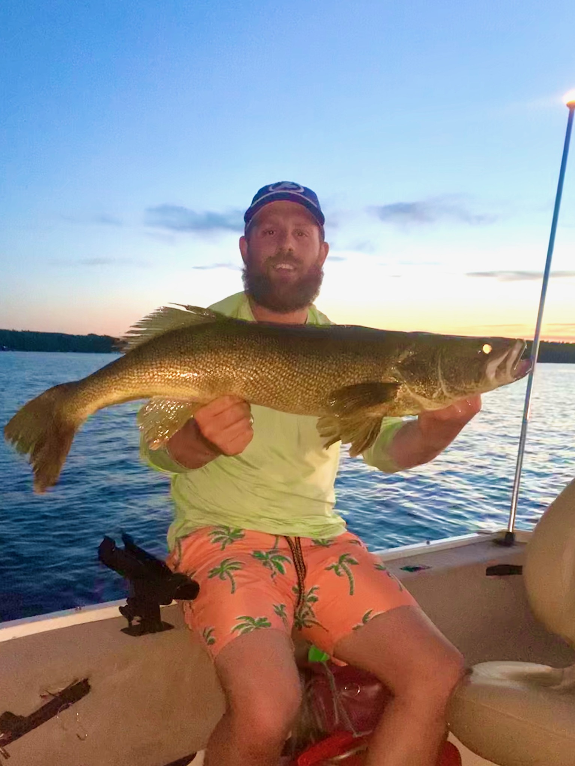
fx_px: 576
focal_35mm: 26
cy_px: 383
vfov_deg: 67.3
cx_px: 288
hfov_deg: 53.1
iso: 200
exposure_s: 1/5
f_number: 1.8
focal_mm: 4.25
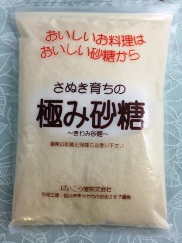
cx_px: 91
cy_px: 122
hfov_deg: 48.2
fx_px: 203
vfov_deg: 61.7
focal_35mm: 29
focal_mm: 4.15
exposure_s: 1/30
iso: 64
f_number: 2.2
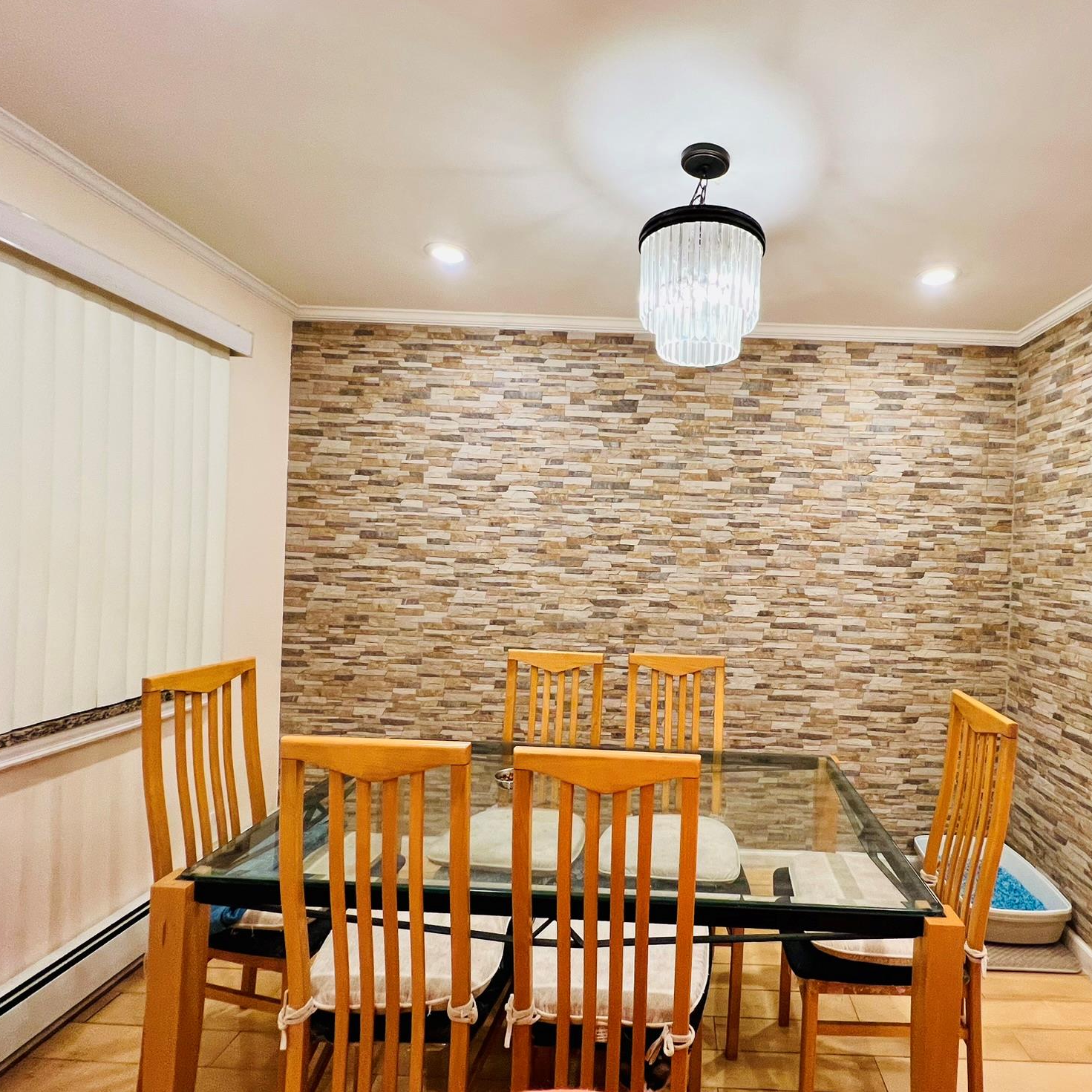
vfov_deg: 87.4
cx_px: 668
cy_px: 558
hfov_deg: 86.1
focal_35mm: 16
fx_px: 571
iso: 160
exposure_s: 1/60
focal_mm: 1.57
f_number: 1.8
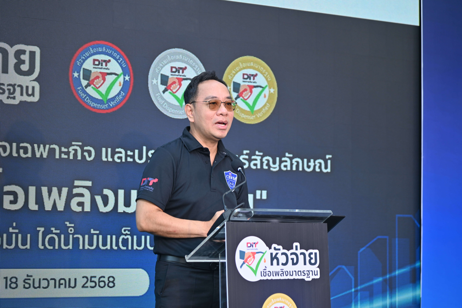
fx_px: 1539
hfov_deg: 17.1
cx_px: 231
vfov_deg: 11.4
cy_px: 154
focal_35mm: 120
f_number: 4
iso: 110
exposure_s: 1/80
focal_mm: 120
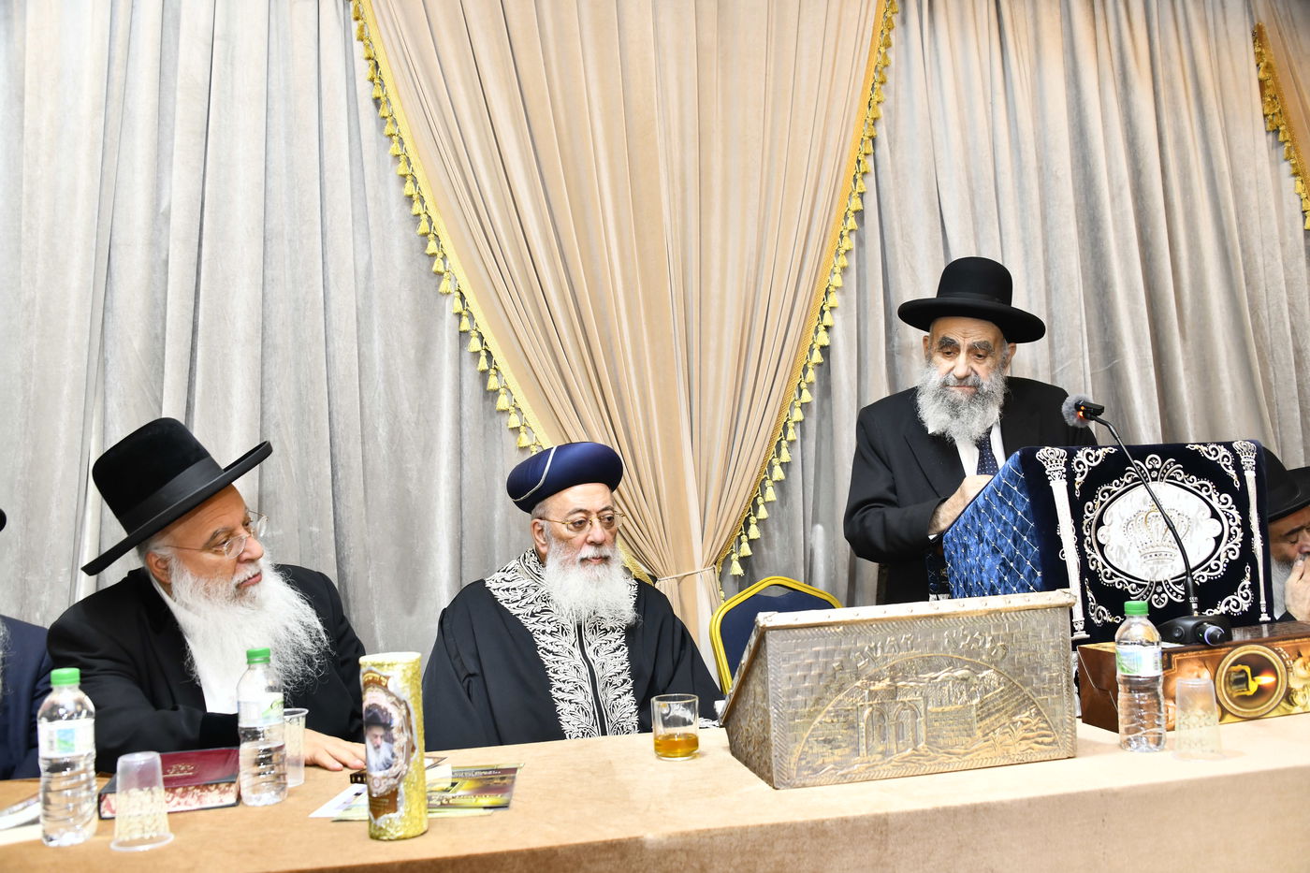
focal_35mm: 28
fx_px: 1019
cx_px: 655
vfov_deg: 46.4
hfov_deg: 65.5
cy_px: 436
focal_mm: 28
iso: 800
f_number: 5.6
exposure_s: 1/125
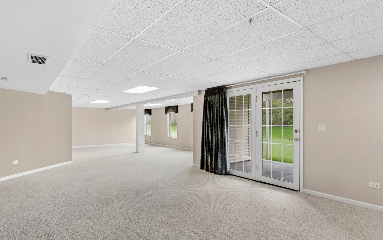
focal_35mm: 19
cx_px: 187
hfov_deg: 88.0
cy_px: 131
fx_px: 198
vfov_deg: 62.1
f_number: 8
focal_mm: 12
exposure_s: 1/20
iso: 320
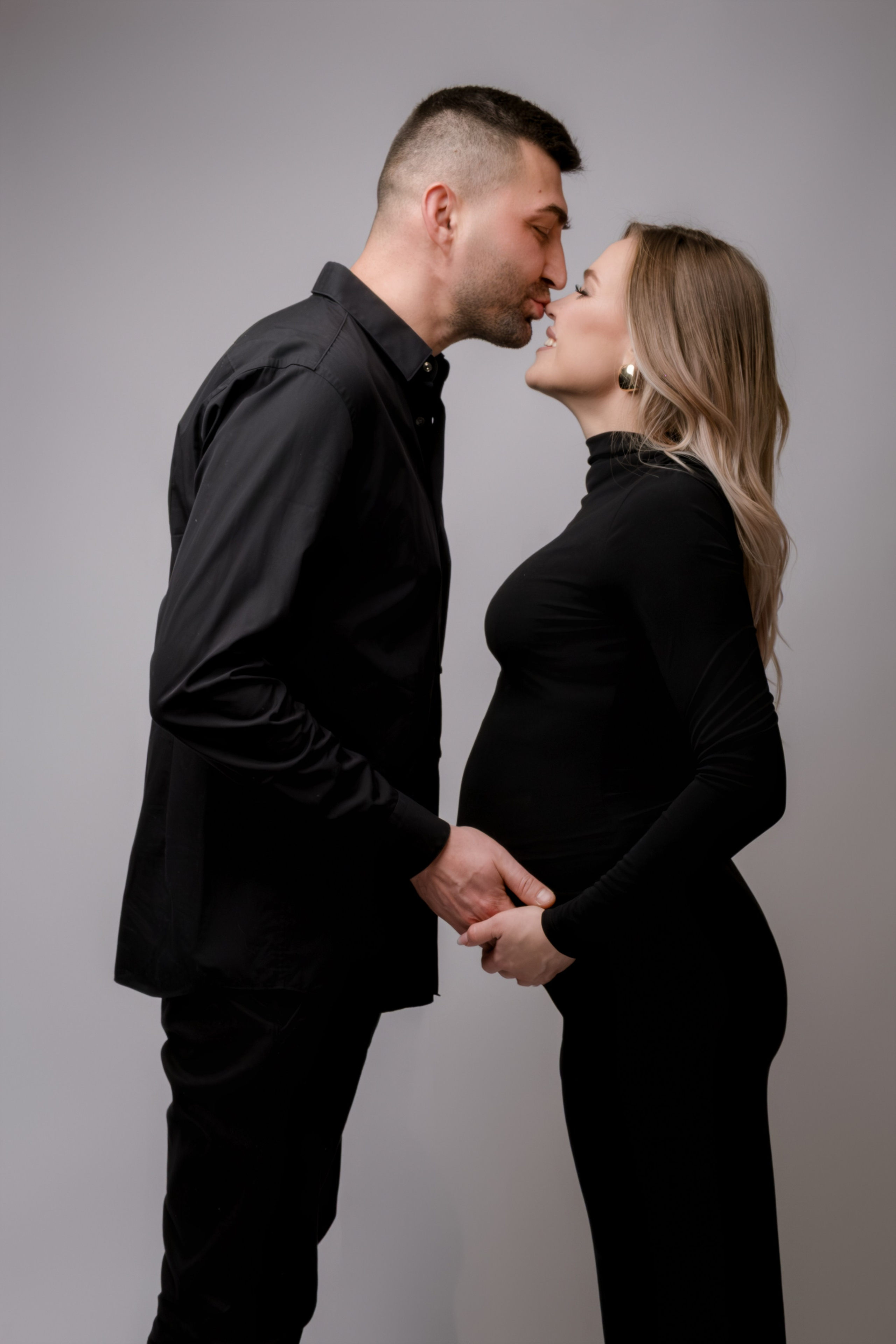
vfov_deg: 43.6
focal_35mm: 45
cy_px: 672
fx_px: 1680
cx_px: 448
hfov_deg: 29.9
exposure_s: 1/200
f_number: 14
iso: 1250
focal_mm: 30
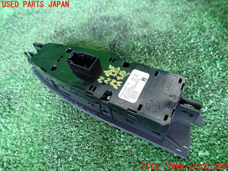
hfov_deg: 69.4
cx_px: 114
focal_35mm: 25
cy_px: 86
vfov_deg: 54.9
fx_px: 165
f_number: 2
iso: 640
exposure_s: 1/30
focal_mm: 4.5
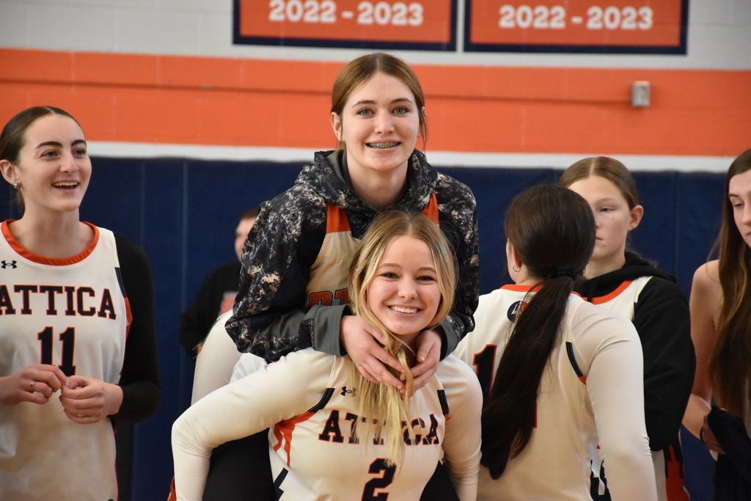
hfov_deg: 12.2
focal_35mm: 168
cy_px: 250
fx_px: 3505
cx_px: 376
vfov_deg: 8.2
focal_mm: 112
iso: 6400
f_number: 5.6
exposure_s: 1/500
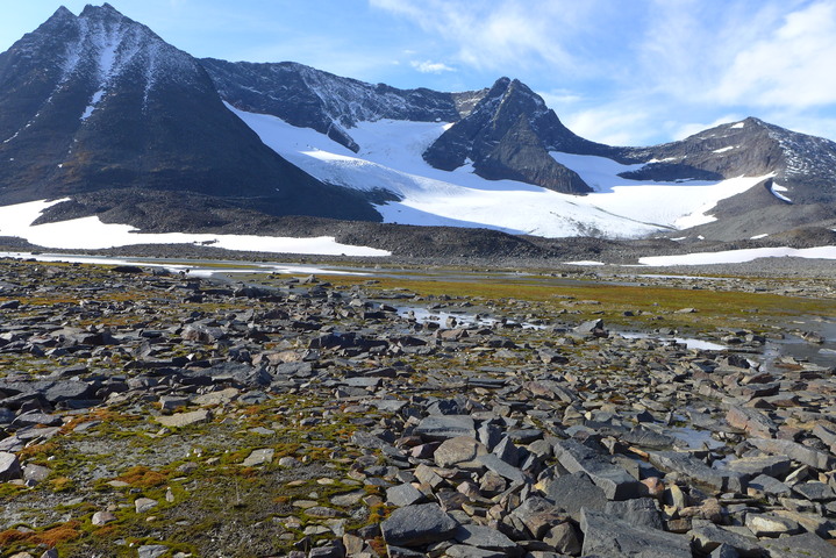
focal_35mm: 24
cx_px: 418
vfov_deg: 53.2
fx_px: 558
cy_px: 279
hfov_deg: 73.7
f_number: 2.8
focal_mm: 4.7
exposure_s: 1/1000
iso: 80
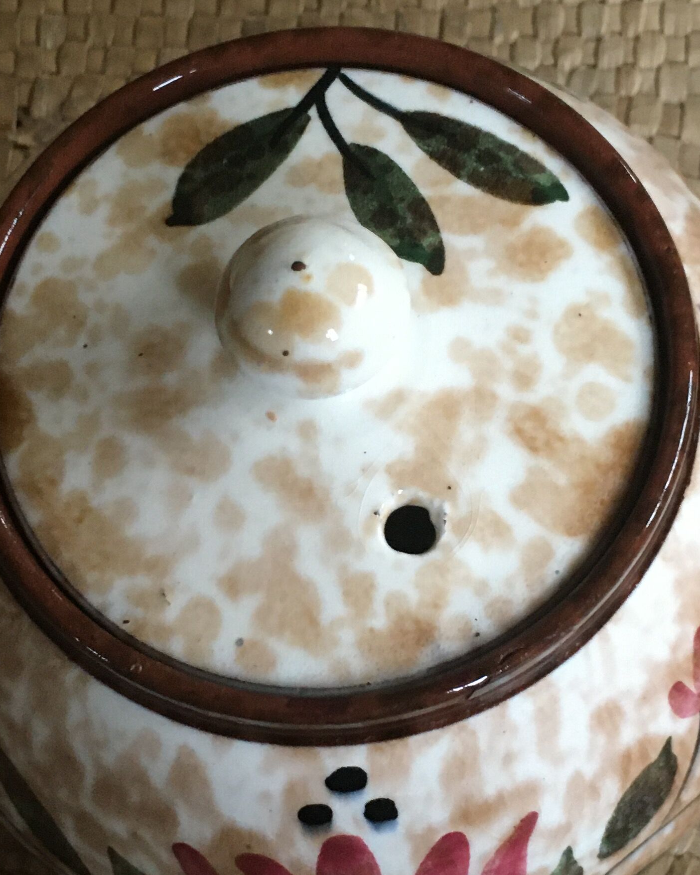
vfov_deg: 29.0
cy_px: 550
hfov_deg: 23.5
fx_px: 1683
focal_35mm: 65
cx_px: 339
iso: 200
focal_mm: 4.15
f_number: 2.2
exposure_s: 1/20
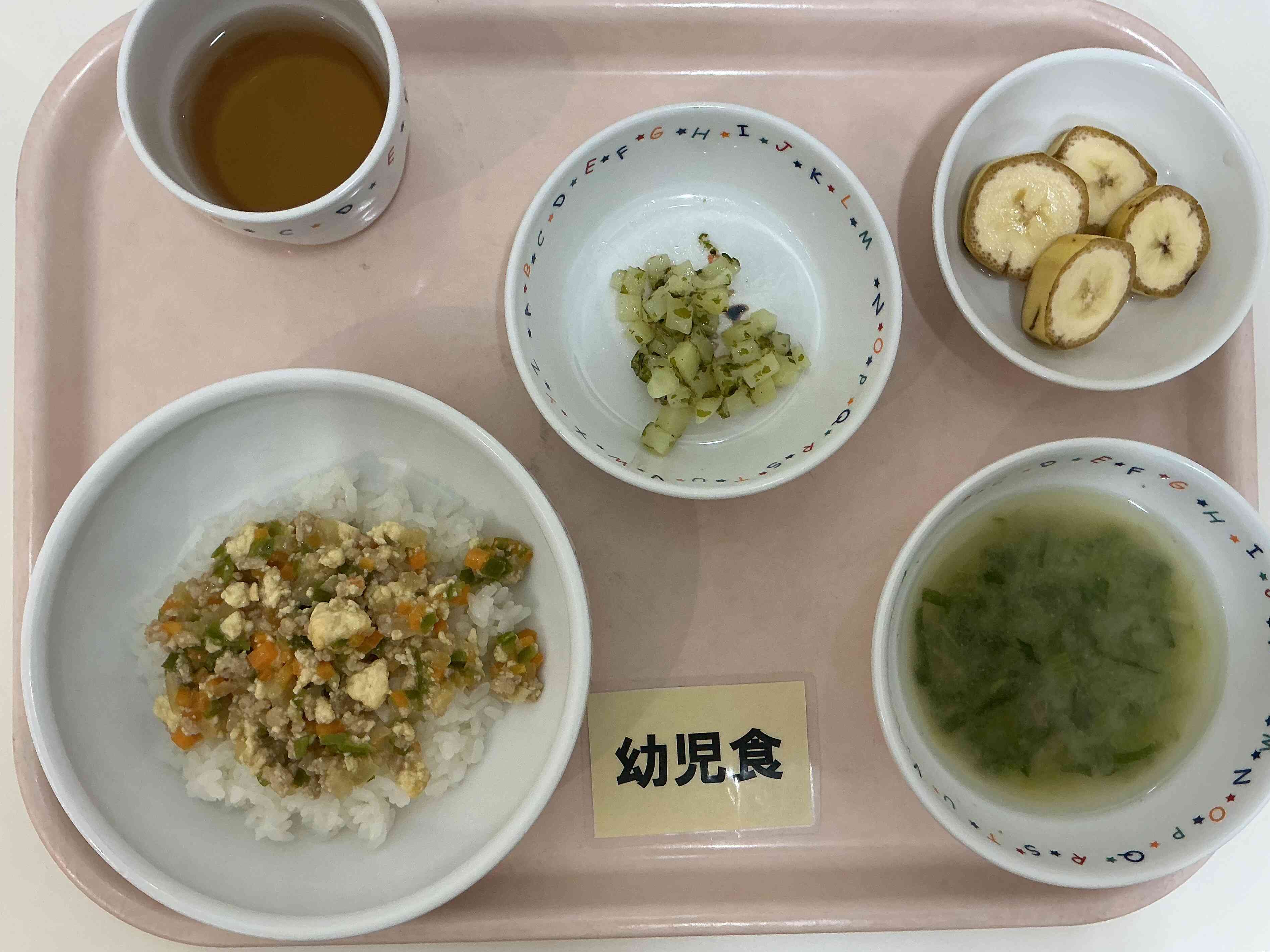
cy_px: 487
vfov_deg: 45.4
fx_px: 1137
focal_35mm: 31
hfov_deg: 58.4
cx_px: 632
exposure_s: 1/60
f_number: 1.8
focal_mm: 3
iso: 64
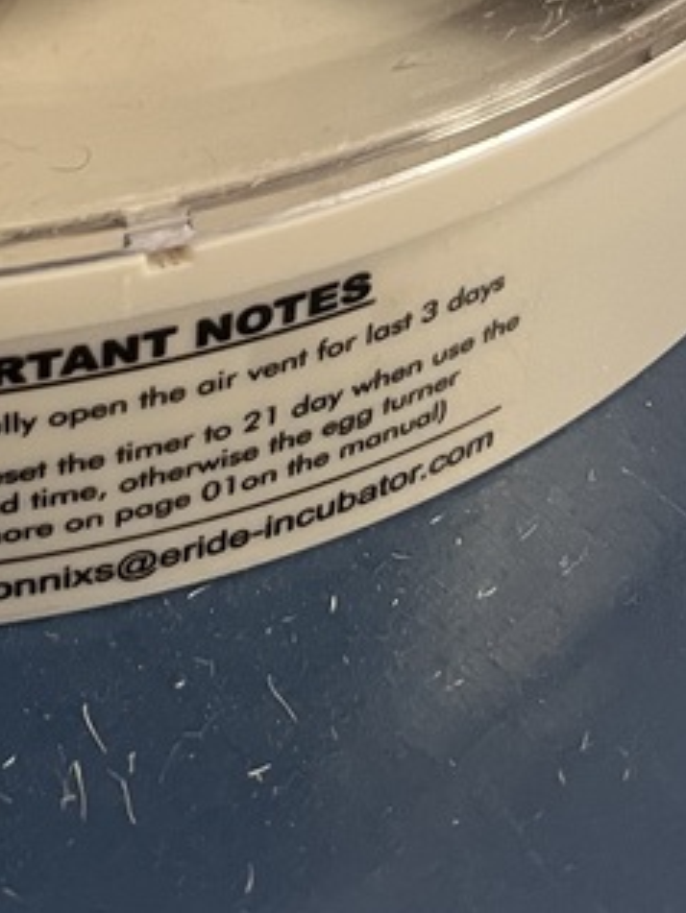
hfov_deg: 16.3
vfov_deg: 19.7
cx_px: -280
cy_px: -510
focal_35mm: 84
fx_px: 2218
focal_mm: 5.1
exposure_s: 1/60
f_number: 1.6
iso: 160
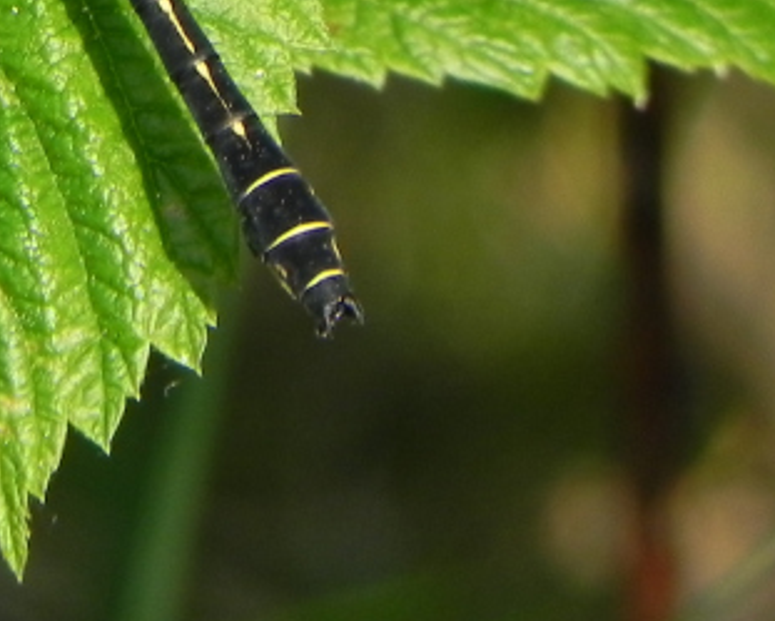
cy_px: -209
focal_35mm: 2181
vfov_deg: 0.7
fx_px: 50041
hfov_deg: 0.9
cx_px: -25
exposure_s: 1/298
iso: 160
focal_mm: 120
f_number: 5.6
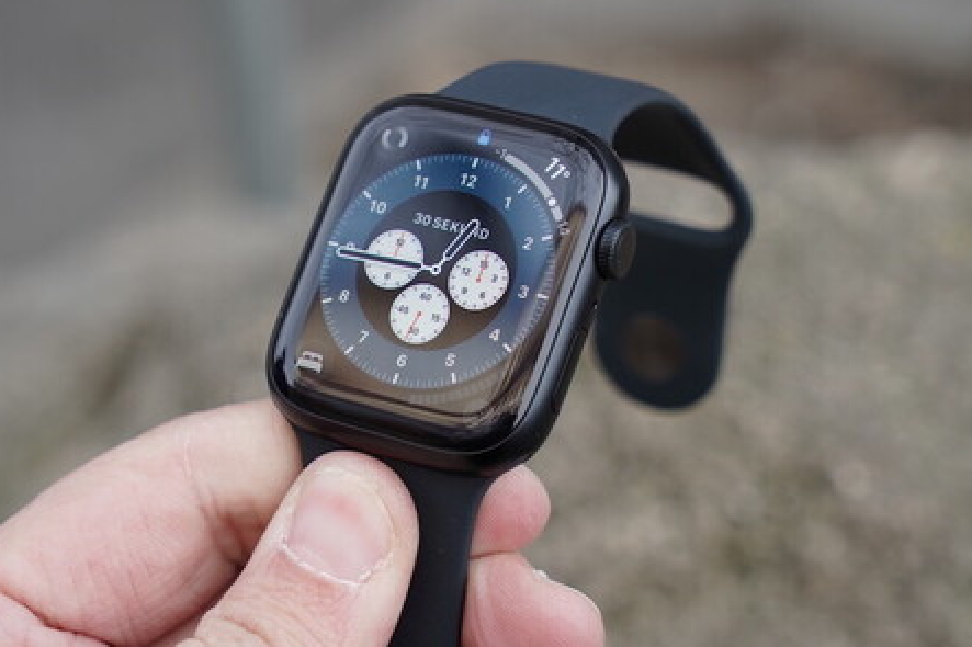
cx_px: 511
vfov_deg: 14.0
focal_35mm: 98
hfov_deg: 20.8
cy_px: 299
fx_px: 2645
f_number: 7.1
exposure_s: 1/160
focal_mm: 70
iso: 320
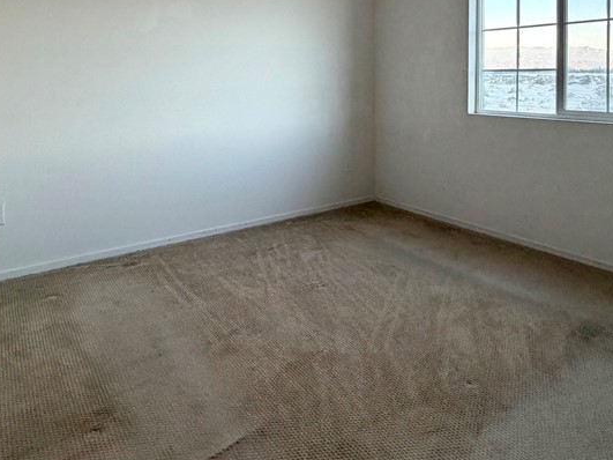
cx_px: 339
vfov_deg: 48.0
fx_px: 478
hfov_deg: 65.2
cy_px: 81
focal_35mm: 27
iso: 320
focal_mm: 2.22
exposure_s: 1/76
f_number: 2.2
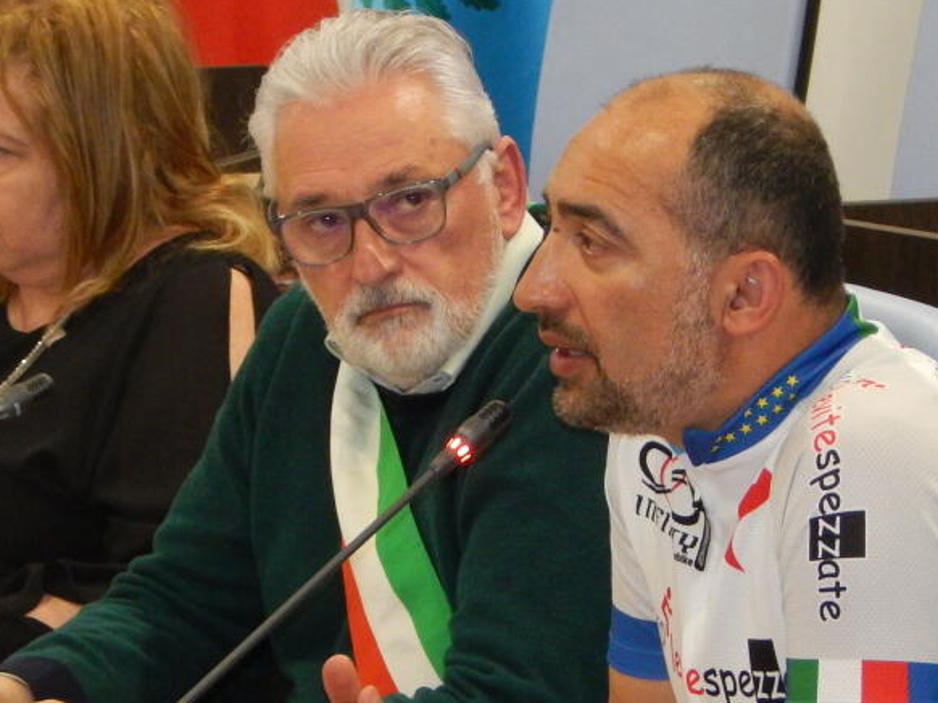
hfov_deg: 6.8
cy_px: 551
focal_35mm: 293
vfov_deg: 5.1
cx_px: 376
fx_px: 7936
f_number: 4.9
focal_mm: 25.3
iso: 560
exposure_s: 1/30
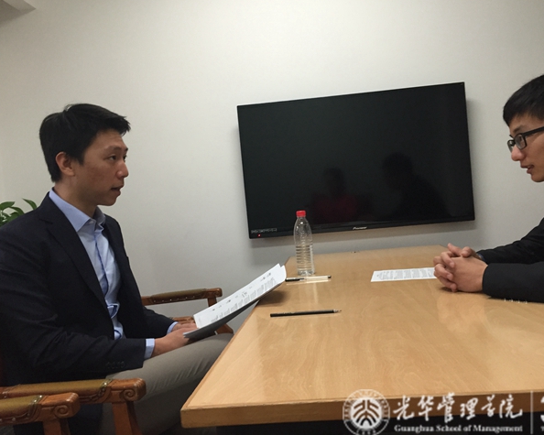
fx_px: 499
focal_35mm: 31
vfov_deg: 47.1
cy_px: 217
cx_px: 280
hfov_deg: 57.2
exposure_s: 1/33
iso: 160
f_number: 2.2
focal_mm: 4.15
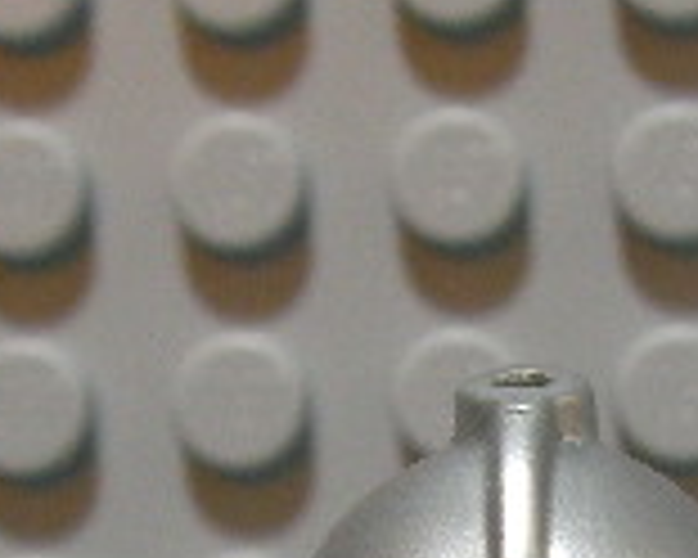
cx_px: 581
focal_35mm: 153
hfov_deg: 12.5
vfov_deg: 9.6
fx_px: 3161
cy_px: 981
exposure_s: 1/17
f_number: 3.5
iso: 200
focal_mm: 6.3
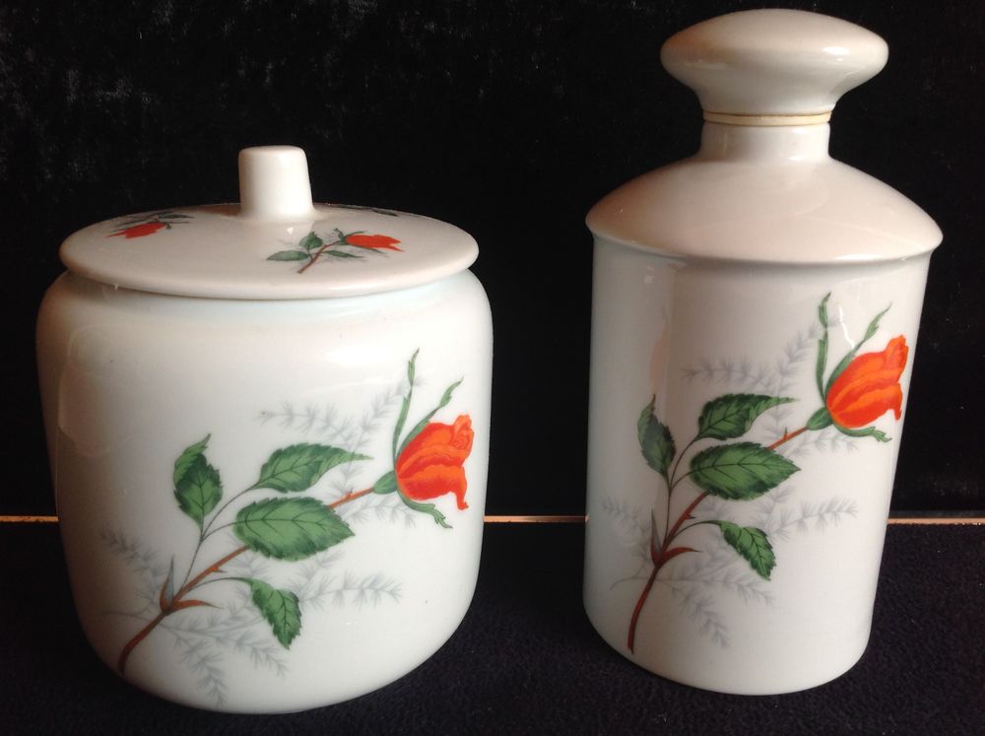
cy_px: 368
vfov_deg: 40.6
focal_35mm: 35
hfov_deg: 52.7
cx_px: 492
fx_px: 994
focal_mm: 4.28
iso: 80
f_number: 2.4
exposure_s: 1/15
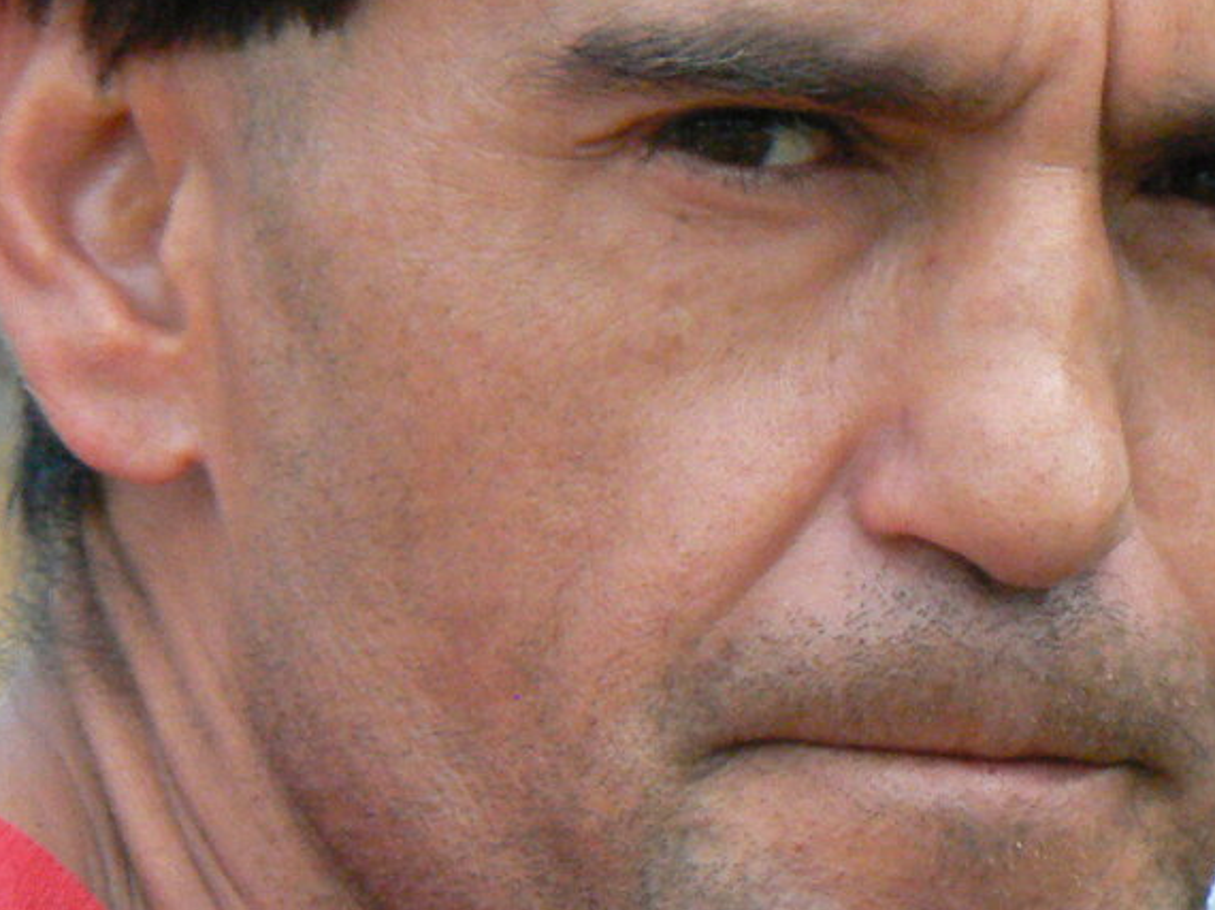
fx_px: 31927
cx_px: 932
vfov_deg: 1.6
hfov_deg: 2.2
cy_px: 249
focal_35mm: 910
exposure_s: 1/500
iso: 400
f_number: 8
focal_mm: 72
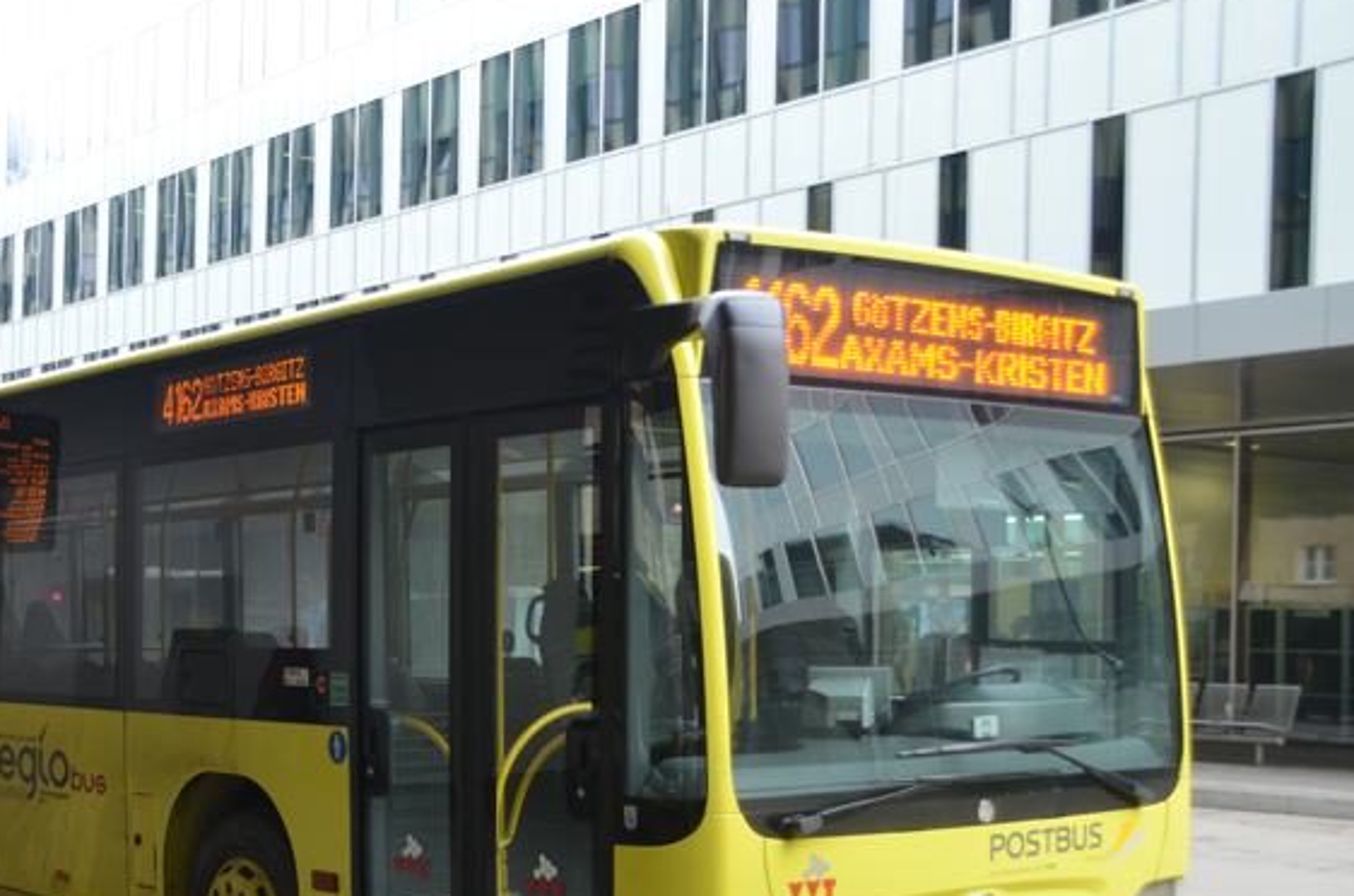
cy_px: 603
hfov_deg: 34.6
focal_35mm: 57
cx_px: 357
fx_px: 2130
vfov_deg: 23.6
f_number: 4.5
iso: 400
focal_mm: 25
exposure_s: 1/80
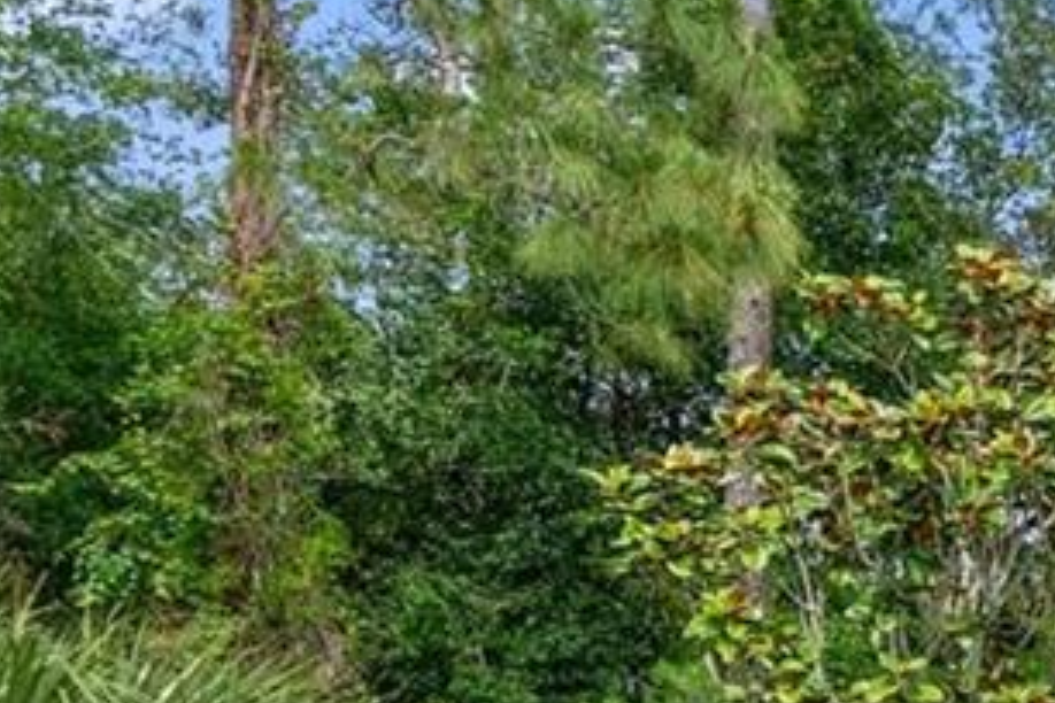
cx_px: 2179
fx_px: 2755
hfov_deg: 16.1
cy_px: 899
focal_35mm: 94
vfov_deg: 14.0
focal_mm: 18
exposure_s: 1/320
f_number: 8
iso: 800
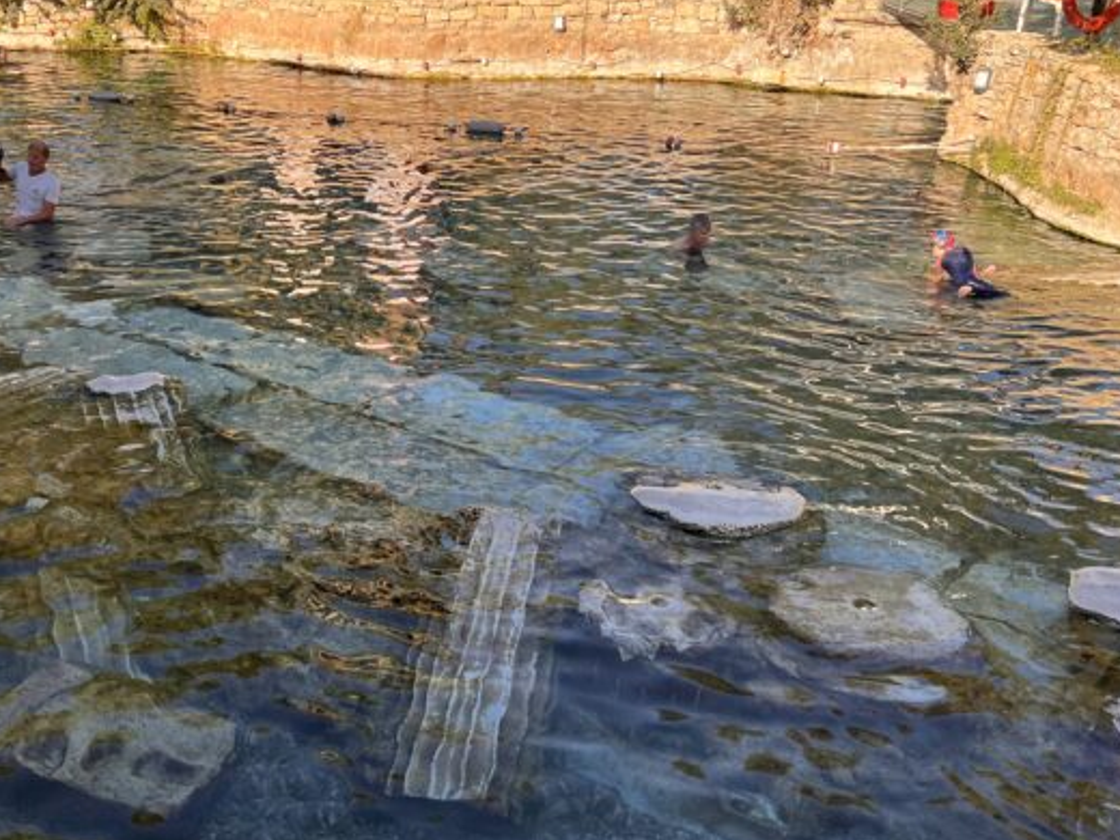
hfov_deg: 46.1
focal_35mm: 40
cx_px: 373
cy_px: 394
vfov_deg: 35.9
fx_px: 1294
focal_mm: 5.7
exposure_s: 1/1295
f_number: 1.5
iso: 50
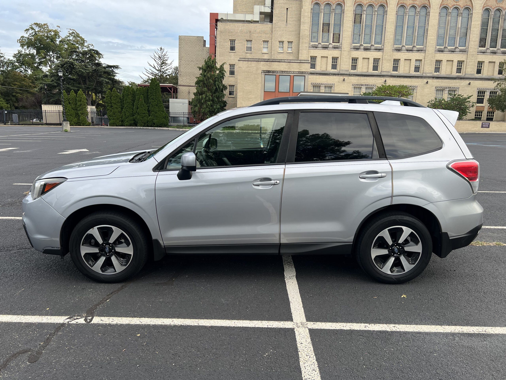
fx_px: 380
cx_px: 253
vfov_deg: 53.1
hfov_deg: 67.3
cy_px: 190
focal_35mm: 26
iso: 50
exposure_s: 1/827
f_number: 1.5
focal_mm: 5.7
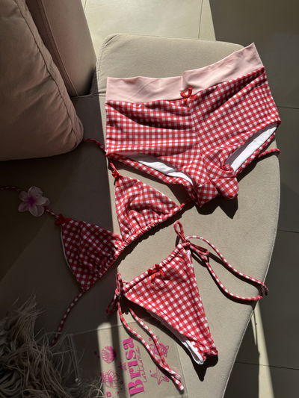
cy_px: 199
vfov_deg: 71.6
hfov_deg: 56.8
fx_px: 276
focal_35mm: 24
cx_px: 150
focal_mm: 6.76
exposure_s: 1/5348
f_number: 1.78
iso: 80
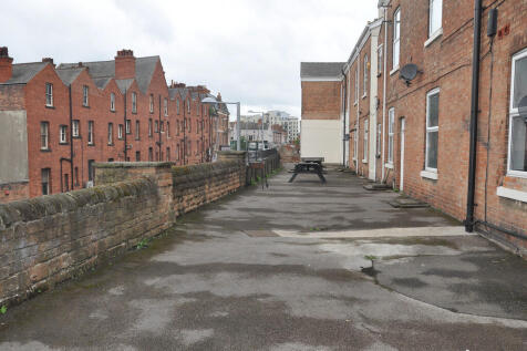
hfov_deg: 59.5
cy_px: 176
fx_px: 461
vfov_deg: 41.7
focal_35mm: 32
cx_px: 264
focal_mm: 21
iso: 200
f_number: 8
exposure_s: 1/200
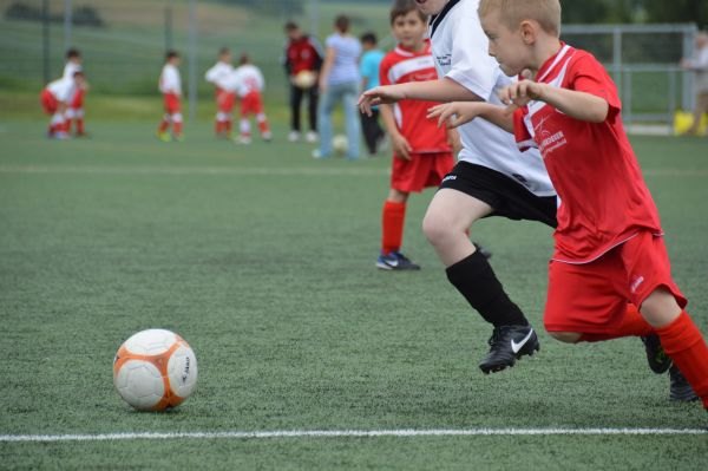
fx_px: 5011
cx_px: 354
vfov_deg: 5.4
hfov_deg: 8.1
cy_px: 236
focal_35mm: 255
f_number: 5.6
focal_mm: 170
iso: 400
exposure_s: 1/1250
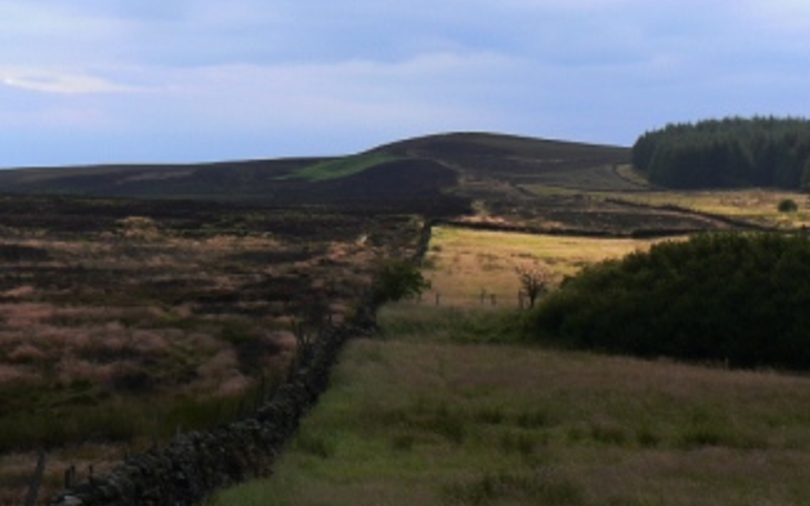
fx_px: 2891
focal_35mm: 131
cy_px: 227
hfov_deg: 15.9
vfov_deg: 10.0
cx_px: 416
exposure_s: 1/125
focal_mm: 15.5
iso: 80
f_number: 5.6
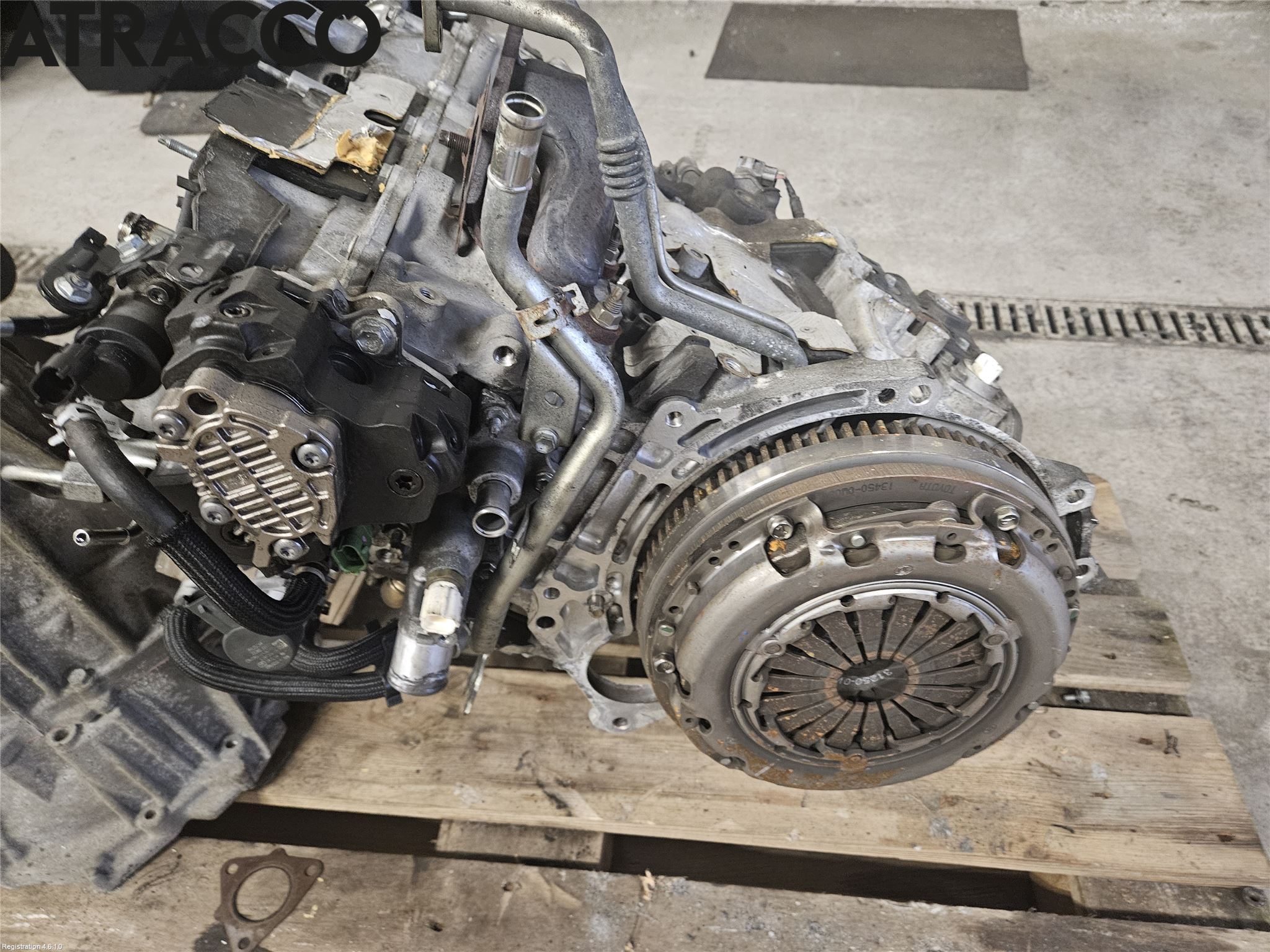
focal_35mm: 23
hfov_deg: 73.9
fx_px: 844
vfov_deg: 58.9
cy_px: 476
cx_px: 635
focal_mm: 5.4
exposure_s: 1/33
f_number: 1.8
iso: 640
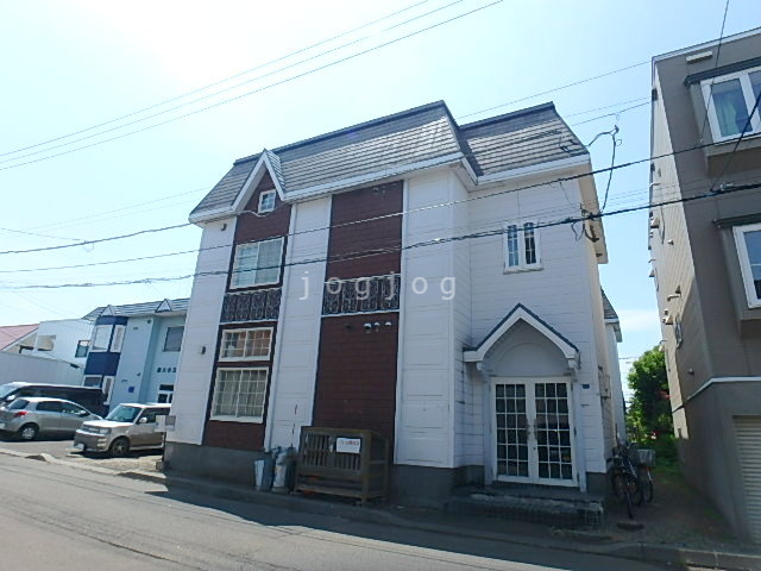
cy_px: 286
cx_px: 380
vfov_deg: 63.4
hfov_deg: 79.0
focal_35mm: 21
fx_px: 462
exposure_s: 1/500
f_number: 6
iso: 125
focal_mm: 3.7
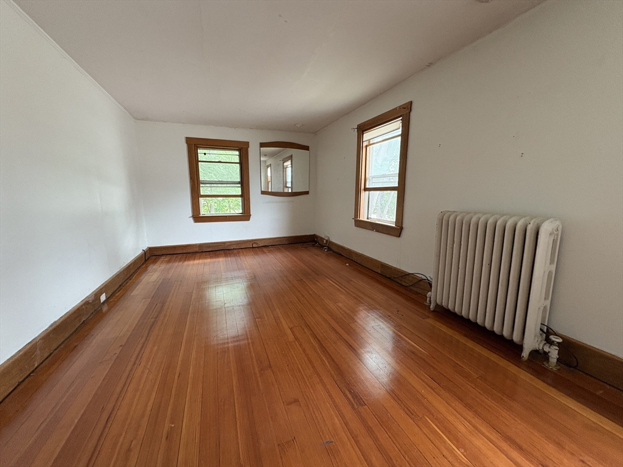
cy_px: 234
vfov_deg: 85.7
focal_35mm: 14
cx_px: 312
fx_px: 252
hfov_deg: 102.1
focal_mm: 2.22
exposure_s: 1/60
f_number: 2.2
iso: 320
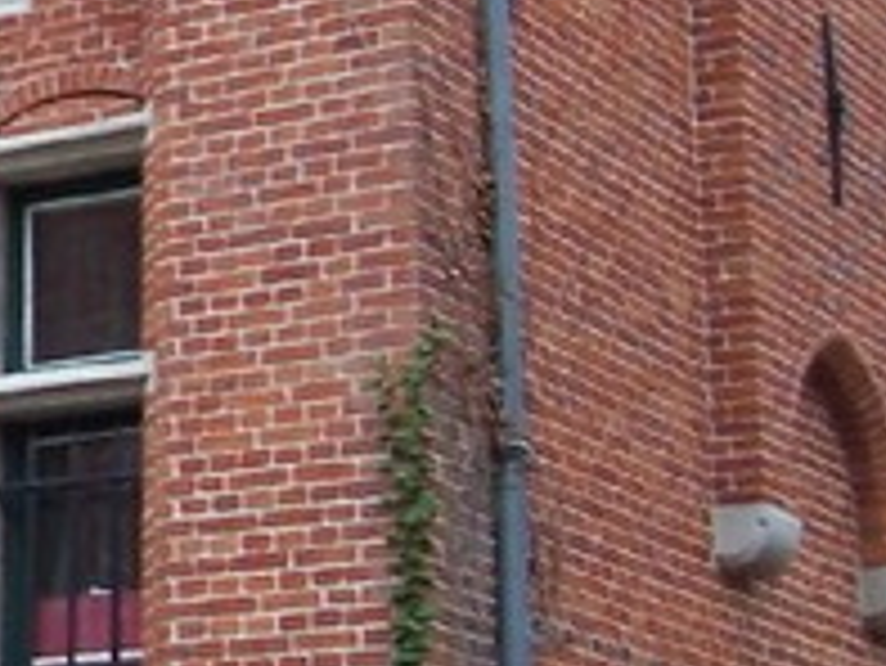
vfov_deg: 10.7
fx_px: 3534
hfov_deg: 13.1
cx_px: -634
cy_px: 126
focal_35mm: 138
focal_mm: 5.6
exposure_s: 1/250
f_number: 2.7
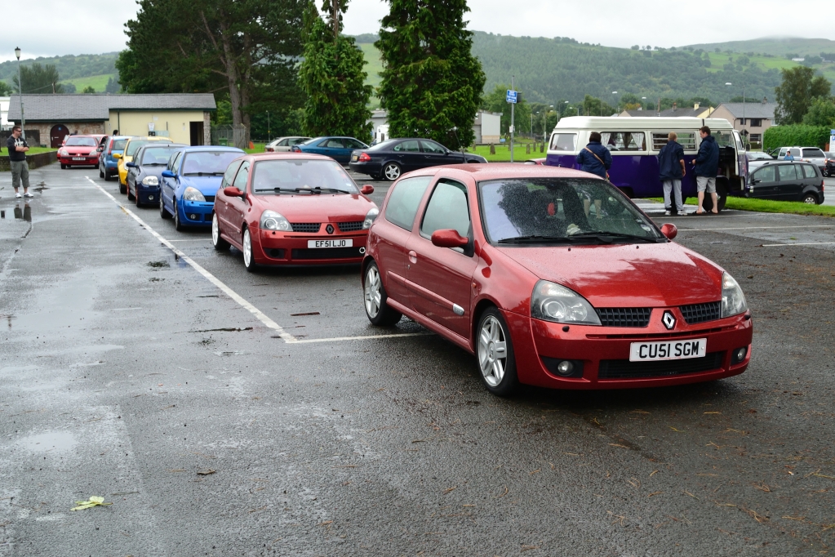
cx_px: 418
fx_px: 1009
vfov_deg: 30.8
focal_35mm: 44
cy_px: 278
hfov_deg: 45.0
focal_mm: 29
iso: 400
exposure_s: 1/125
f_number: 9
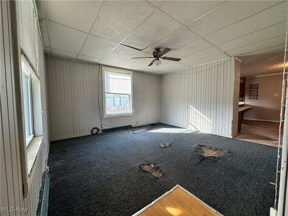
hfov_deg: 102.1
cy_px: 108
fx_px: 116
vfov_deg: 85.7
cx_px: 144
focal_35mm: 14
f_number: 2.2
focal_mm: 2.22
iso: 160
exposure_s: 1/120
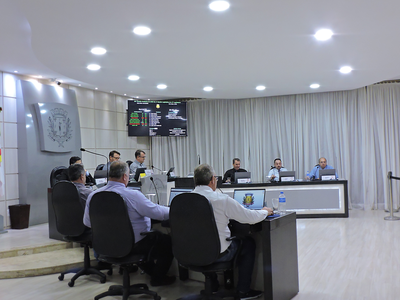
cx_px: 200
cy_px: 150
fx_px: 462
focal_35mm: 40
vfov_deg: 36.0
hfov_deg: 46.8
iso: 800
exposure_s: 1/15
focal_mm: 7.1
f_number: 6.6
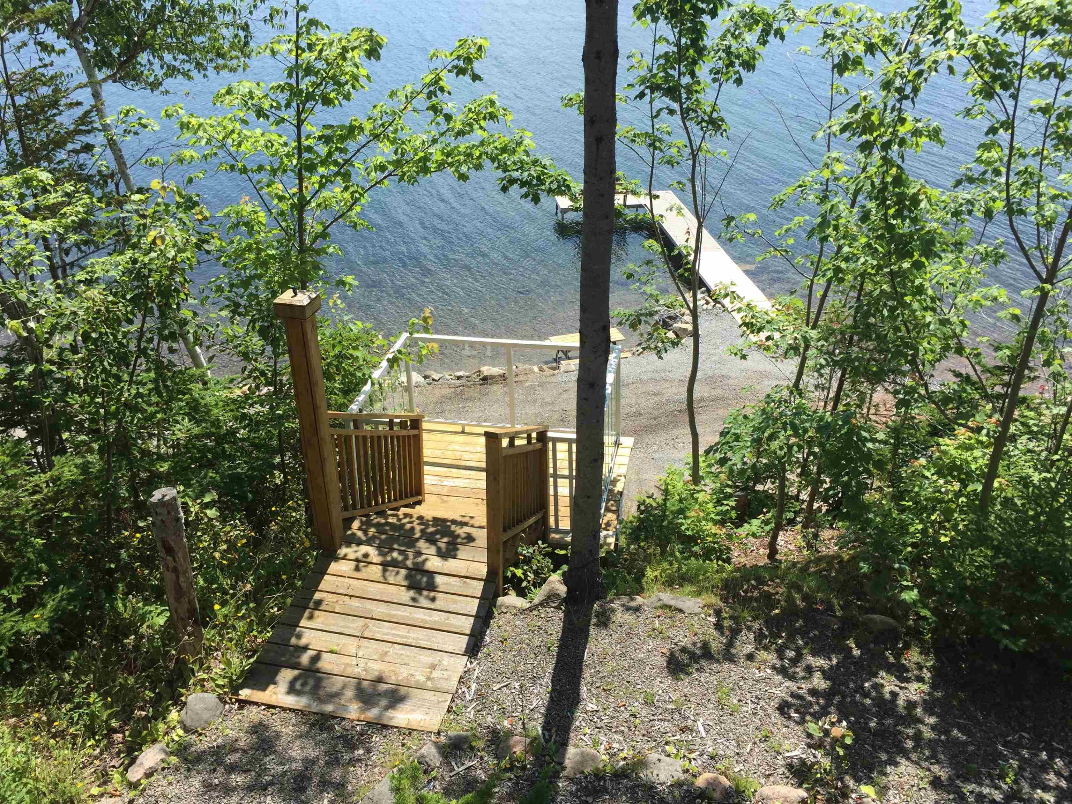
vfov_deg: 48.2
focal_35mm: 29
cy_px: 402
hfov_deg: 61.7
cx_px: 536
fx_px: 898
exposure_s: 1/1163
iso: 32
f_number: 2.2
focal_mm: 4.15
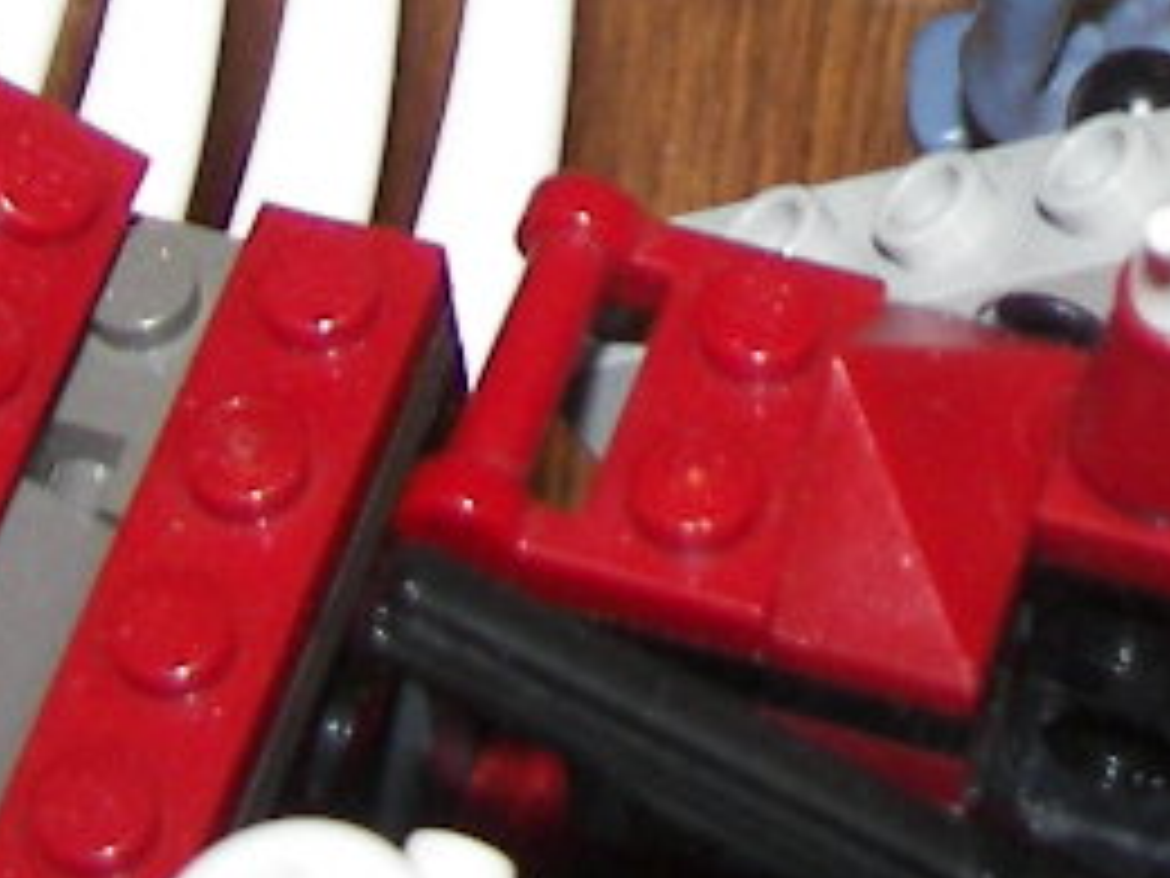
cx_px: 1048
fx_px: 5982
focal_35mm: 177
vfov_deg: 8.3
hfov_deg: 11.1
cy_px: -293
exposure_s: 1/30
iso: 100
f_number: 2.8
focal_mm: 6
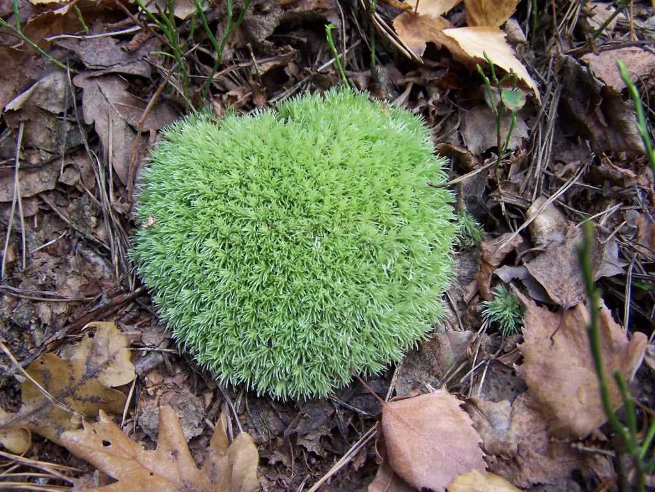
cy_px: 246
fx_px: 719
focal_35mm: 38
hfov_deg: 49.0
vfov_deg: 37.7
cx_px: 328
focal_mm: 6.3
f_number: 2.8
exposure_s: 1/80
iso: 200
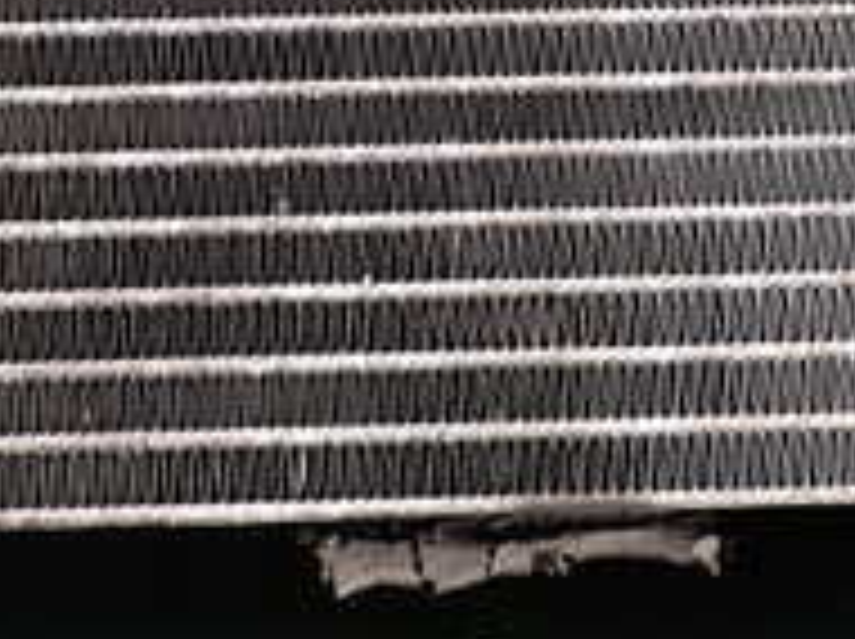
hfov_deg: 24.7
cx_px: 459
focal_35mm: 79
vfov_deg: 18.1
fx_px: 1949
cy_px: -32
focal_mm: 4.5
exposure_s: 1/500
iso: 100
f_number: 2.8
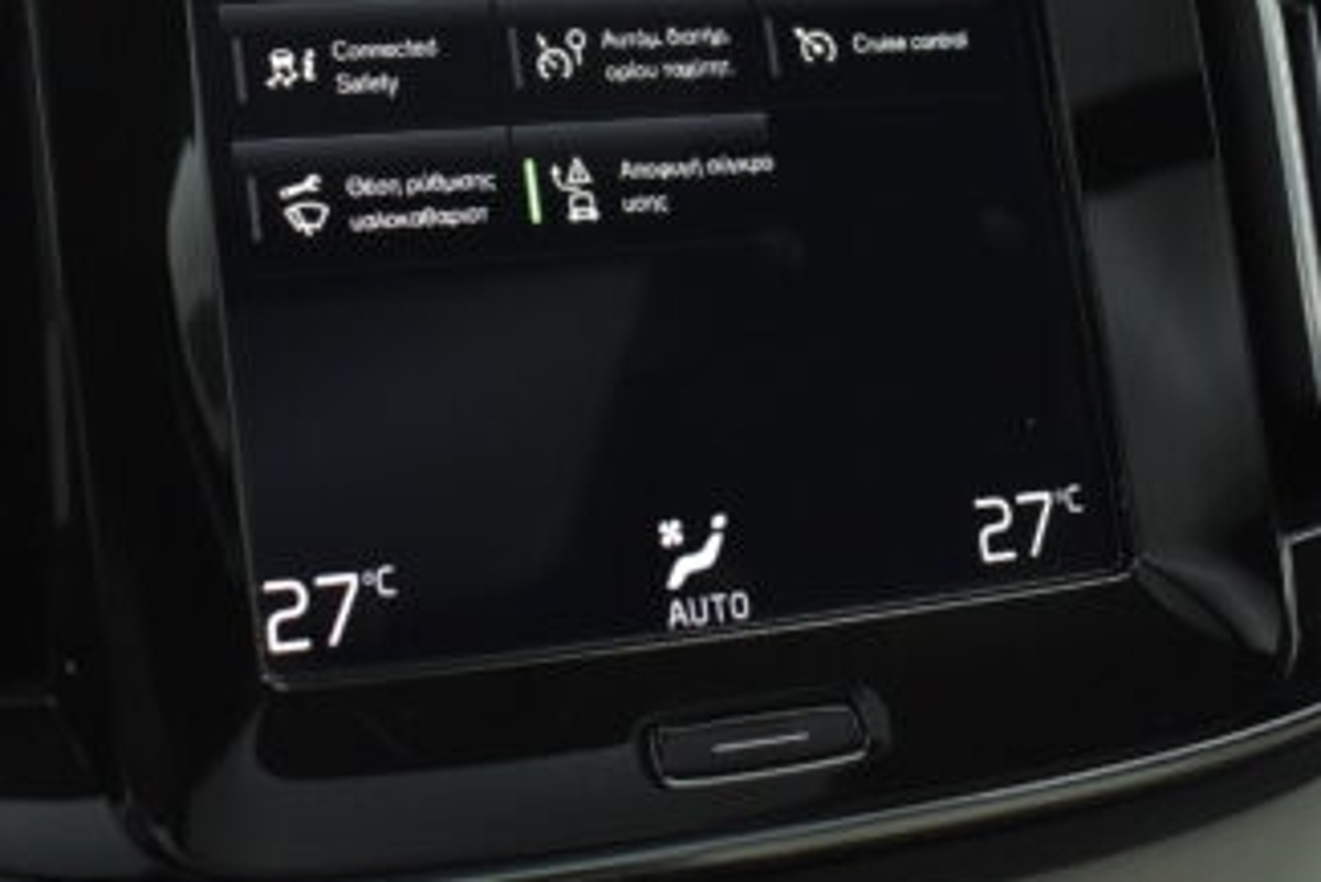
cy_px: 96
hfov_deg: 28.4
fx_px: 2606
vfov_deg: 18.9
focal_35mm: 71
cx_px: 549
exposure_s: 1/100
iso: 1600
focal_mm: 20
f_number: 3.5
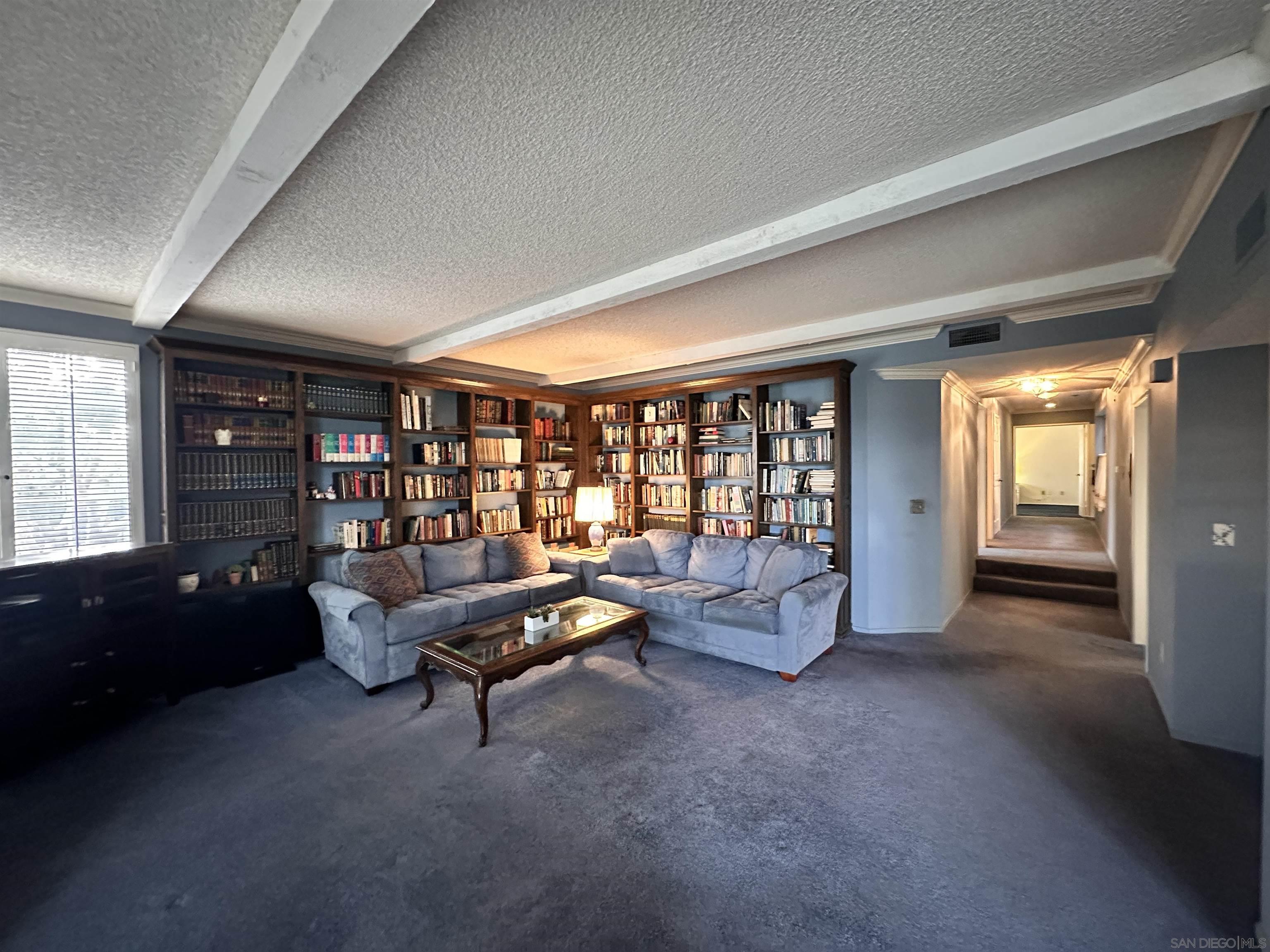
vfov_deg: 85.7
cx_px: 635
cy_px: 476
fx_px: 514
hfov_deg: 102.1
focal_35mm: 14
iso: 1000
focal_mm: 2.22
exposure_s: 1/40
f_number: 2.2
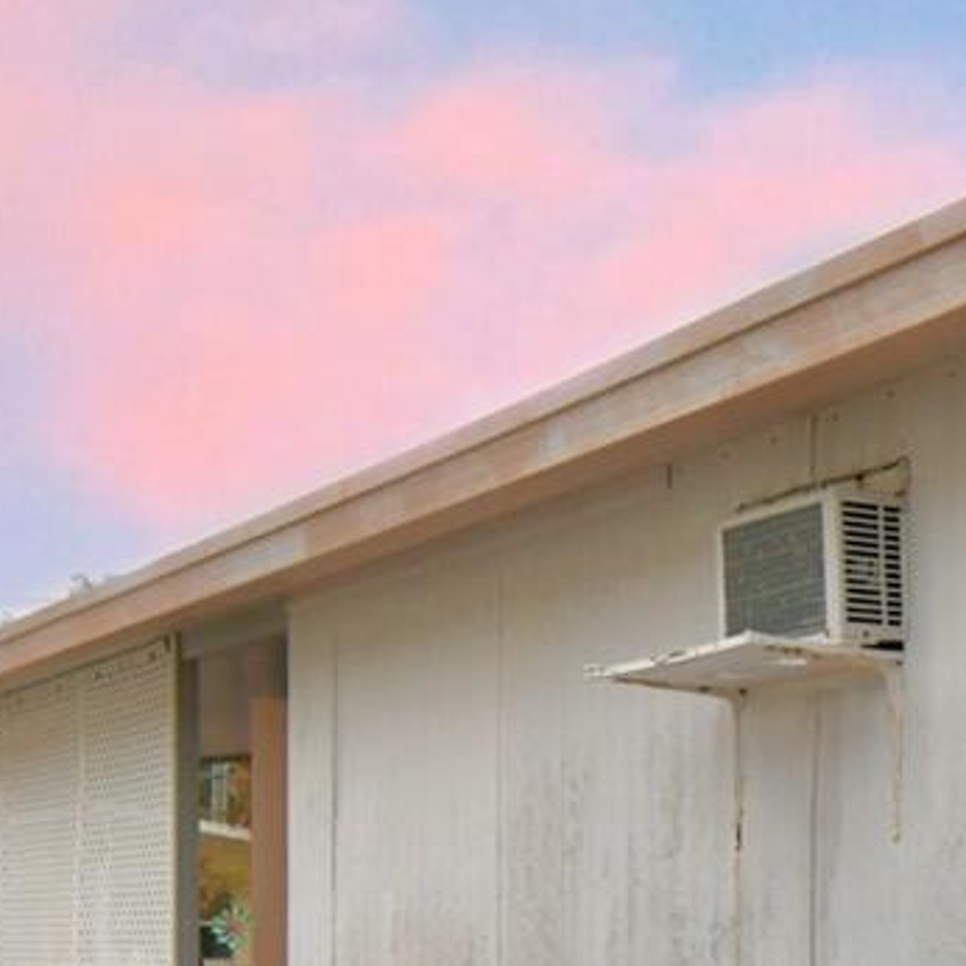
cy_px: 927
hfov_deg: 25.7
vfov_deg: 27.7
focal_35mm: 59
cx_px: 1187
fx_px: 1863
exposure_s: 1/800
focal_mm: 10
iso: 100
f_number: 4.5
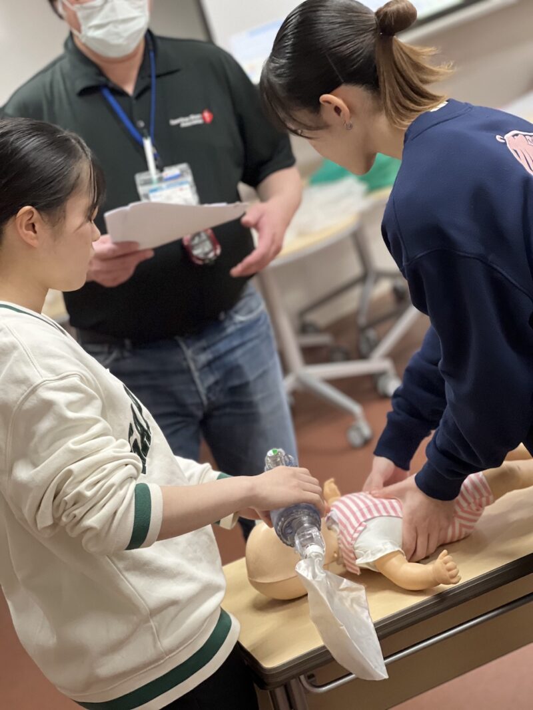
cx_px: 266
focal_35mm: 77
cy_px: 355
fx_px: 1581
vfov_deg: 25.3
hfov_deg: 19.1
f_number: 2.8
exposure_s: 1/72
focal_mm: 9
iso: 250
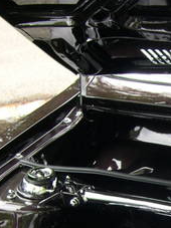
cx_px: 231
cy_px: 266
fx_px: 883
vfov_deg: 14.3
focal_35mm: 134
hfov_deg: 10.8
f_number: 2.8
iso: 100
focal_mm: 8
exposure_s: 1/34.3
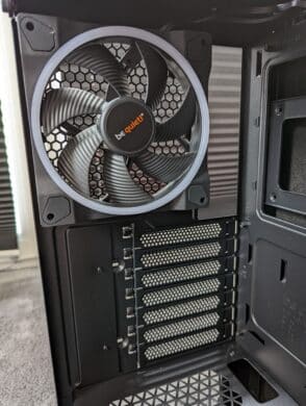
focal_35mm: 24
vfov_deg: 71.5
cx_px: 153
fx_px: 282
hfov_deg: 57.0
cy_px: 203
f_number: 1.85
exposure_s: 1/31.1
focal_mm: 6.81
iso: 192
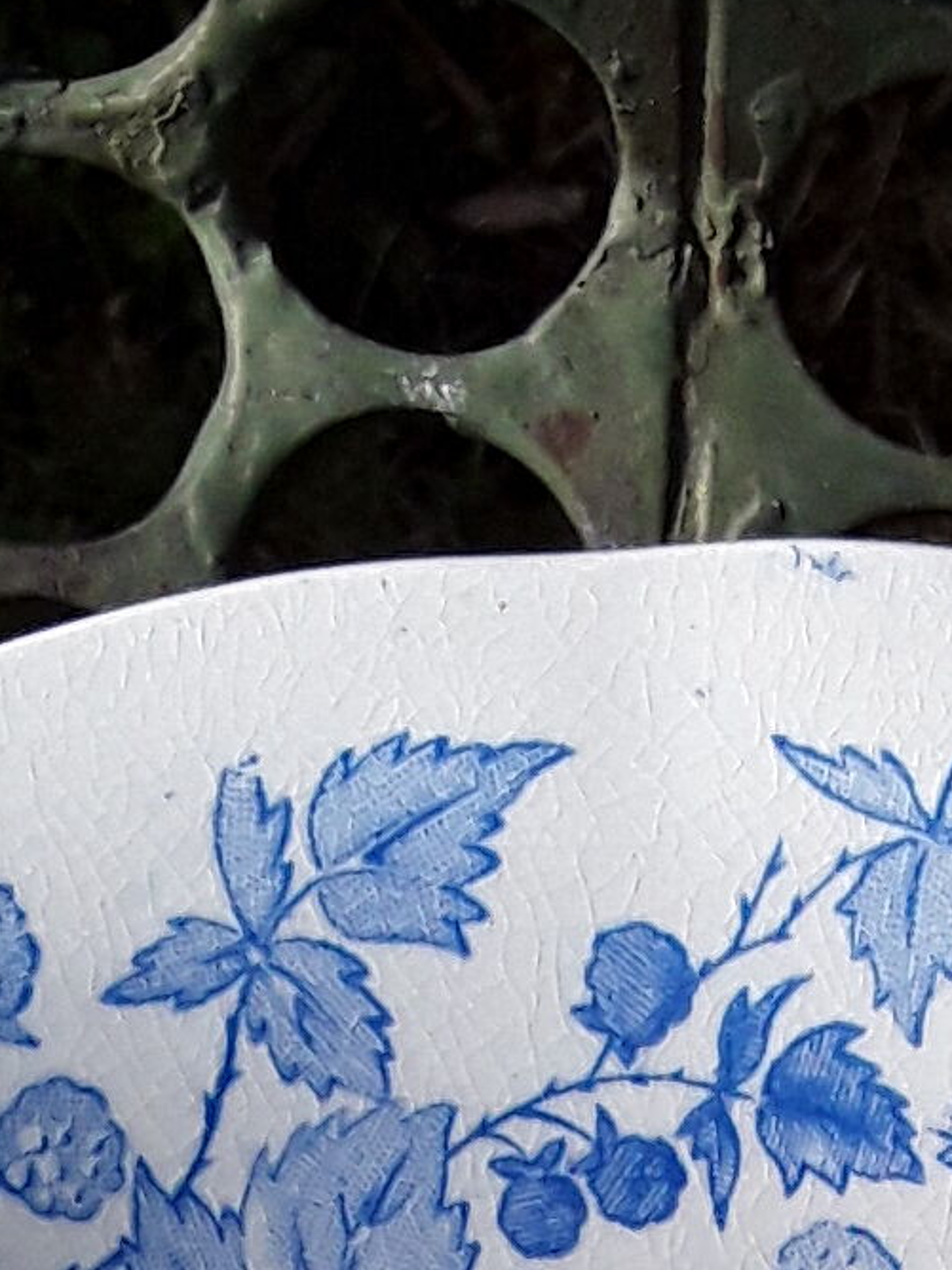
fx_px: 4840
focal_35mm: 132
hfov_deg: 11.2
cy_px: 2608
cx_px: 800
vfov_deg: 12.9
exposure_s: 1/1267
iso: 40
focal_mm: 2.91
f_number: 1.9
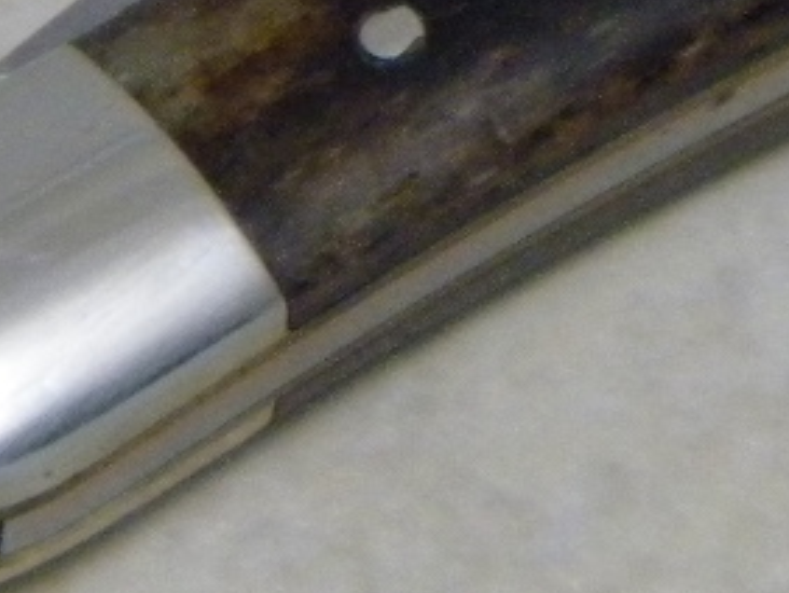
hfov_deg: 3.8
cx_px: 951
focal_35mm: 524
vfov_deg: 2.8
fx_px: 11954
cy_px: -196
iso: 800
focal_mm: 26.8
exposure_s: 1/47
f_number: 5
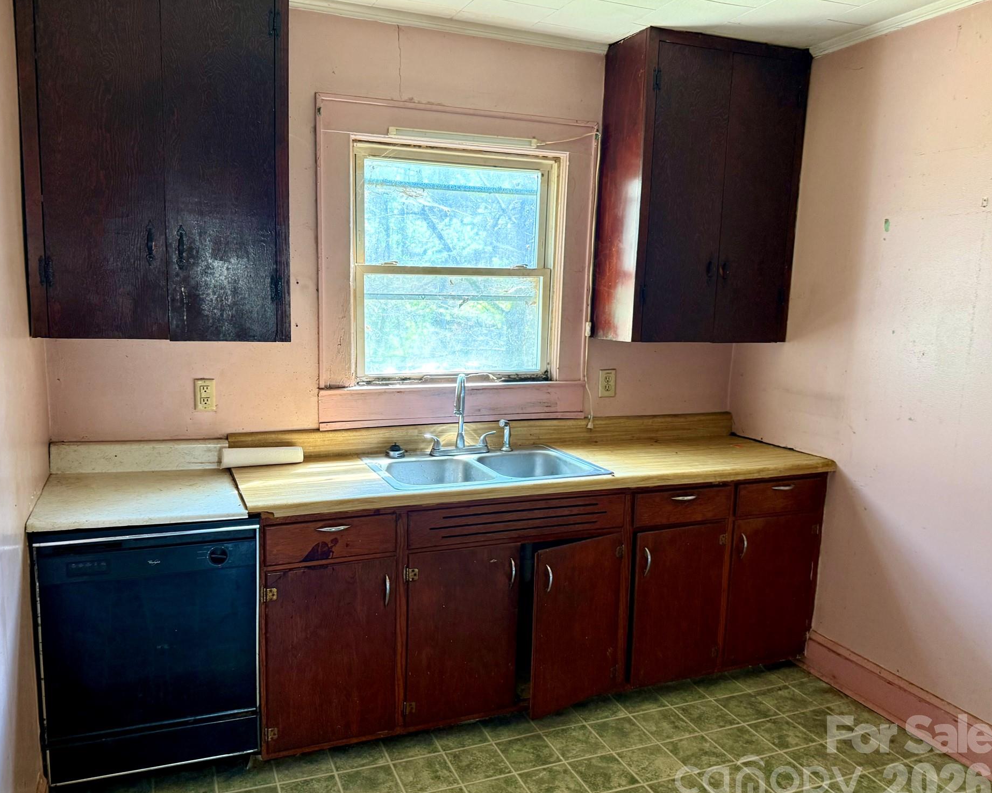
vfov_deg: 54.9
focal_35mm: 26
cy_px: 408
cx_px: 448
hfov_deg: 65.9
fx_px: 763
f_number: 1.78
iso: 250
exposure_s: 1/60
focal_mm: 6.76
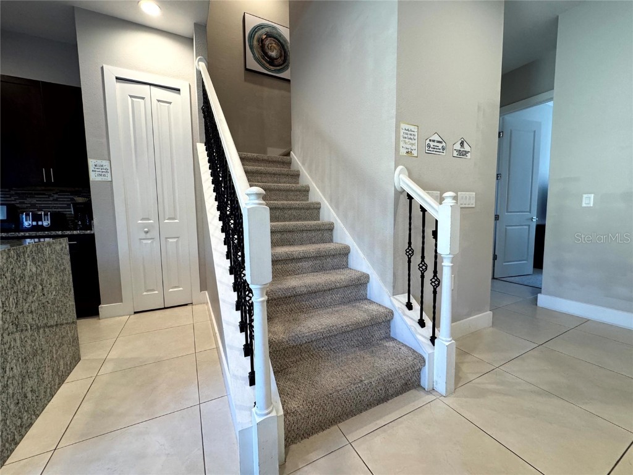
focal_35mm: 14
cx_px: 316
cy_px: 238
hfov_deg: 102.1
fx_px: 256
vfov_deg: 85.7
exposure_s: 1/120
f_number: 2.2
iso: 250
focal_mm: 2.22
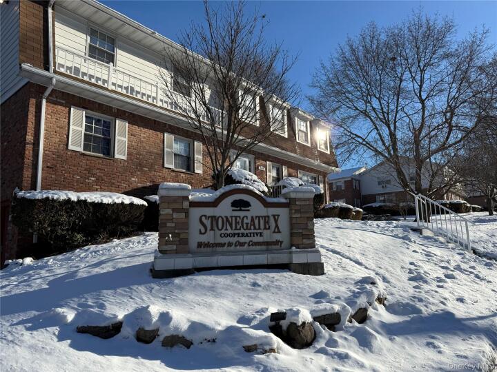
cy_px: 186
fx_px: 345
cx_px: 248
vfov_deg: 56.8
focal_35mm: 24
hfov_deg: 71.6
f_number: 1.78
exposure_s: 1/5319
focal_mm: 6.76
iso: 80
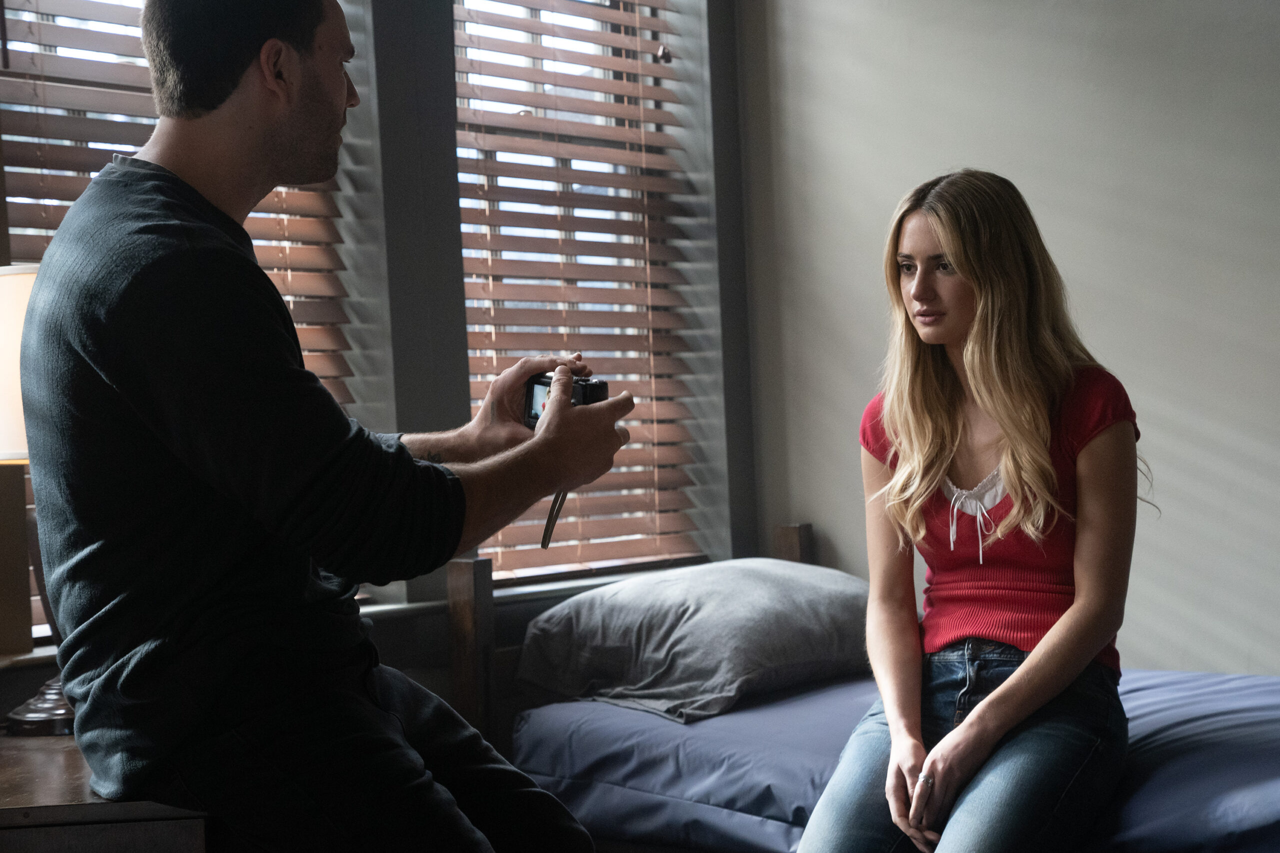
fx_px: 2276
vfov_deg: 21.2
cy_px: 426
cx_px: 640
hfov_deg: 31.4
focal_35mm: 64
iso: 6400
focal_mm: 64
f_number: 5
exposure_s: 1/320
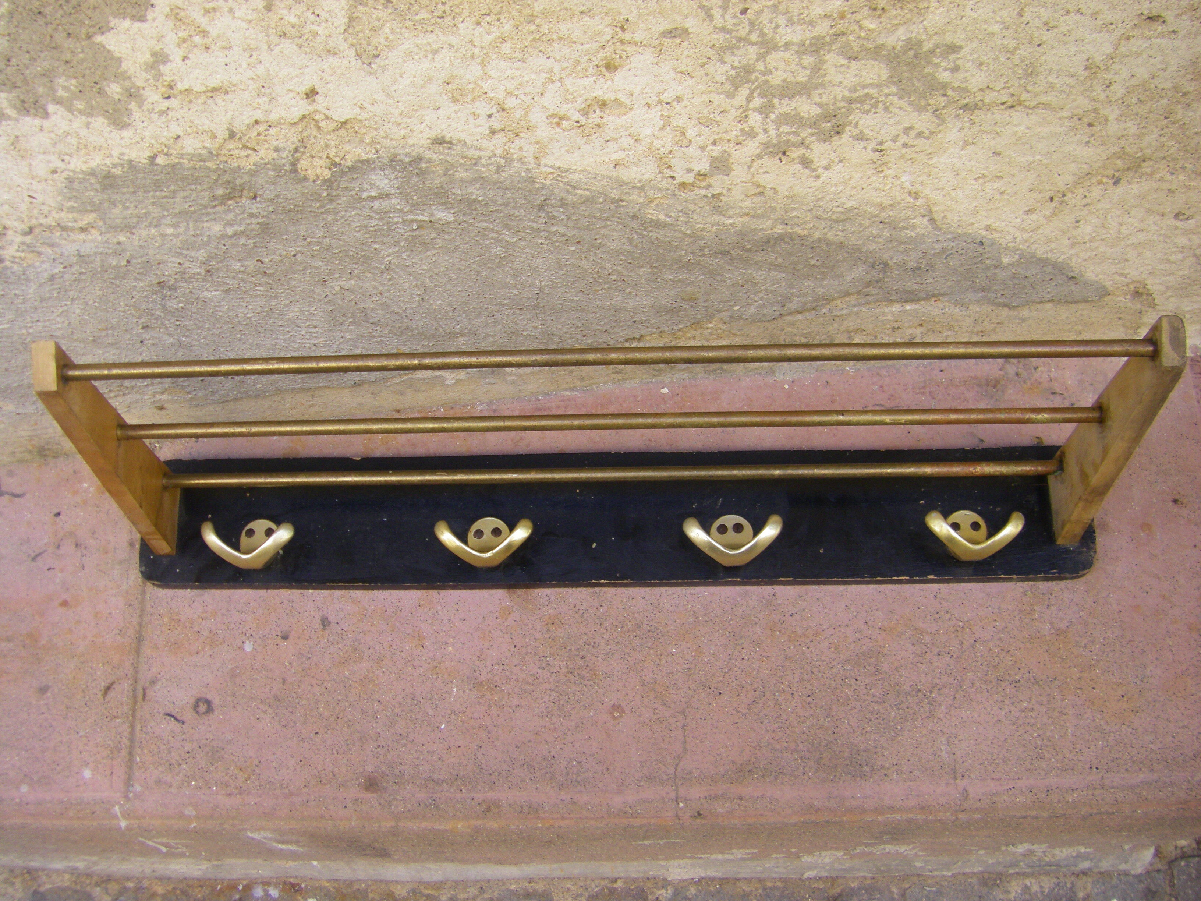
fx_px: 1318
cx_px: 600
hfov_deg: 49.0
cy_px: 450
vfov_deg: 37.7
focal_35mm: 38
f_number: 3.5
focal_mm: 6.3
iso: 125
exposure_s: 1/100
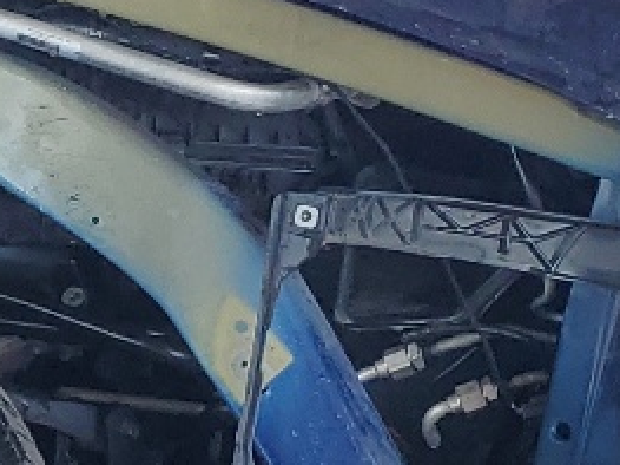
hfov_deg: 11.1
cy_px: 153
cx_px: -695
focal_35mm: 158
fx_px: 2829
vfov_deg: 9.4
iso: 50
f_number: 1.5
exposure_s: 1/435
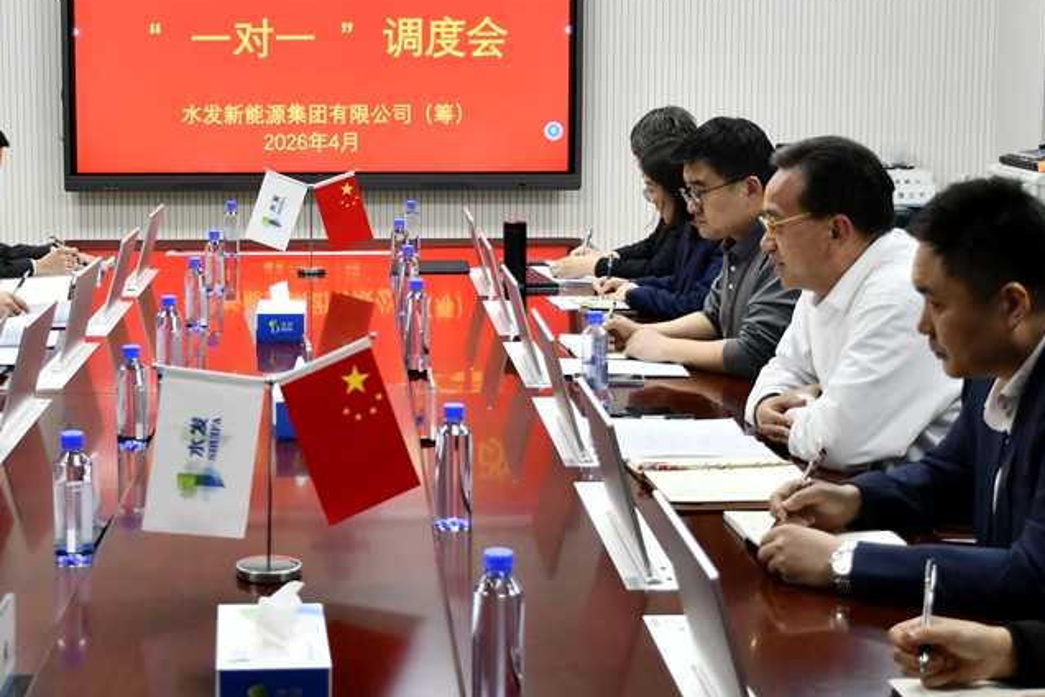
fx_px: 1683
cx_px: 276
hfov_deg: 33.9
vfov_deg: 23.4
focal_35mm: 58
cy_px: 287
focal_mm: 24
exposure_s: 1/40
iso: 220
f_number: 3.8
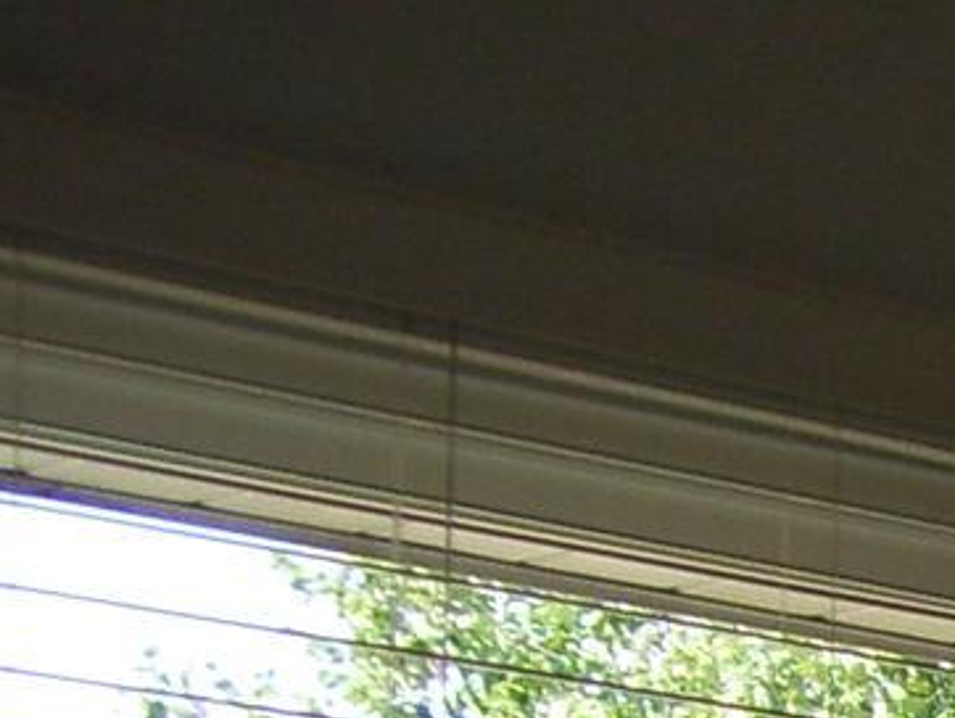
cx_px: 2601
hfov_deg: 8.5
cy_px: 1726
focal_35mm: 203
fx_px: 5604
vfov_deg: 6.9
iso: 100
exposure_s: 1/160
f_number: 2.7
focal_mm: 6
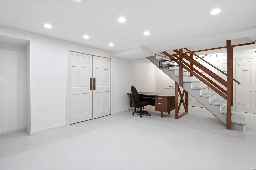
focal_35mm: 16
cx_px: 128
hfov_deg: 96.7
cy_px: 85
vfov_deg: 73.7
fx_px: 114
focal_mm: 8
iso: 400
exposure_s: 1/8
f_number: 8
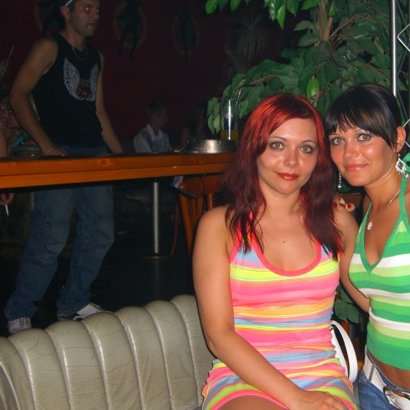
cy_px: 197
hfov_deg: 30.6
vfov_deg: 31.1
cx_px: 305
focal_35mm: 55
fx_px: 737
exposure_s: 1/60
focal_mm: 7.9
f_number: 2.8
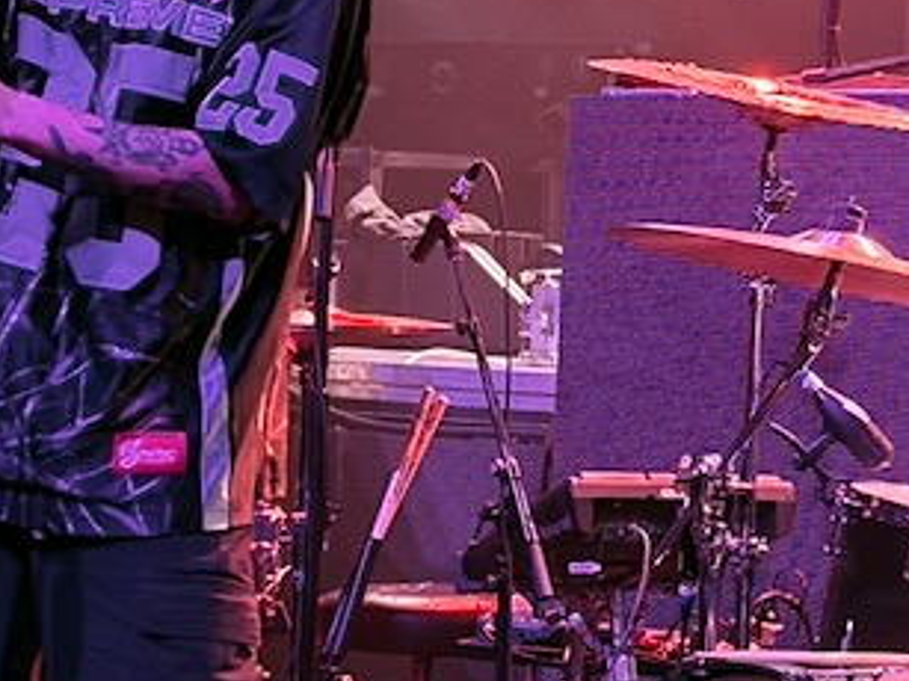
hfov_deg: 9.9
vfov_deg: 7.4
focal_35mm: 200
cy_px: 409
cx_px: 373
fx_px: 5250
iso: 500
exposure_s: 1/30
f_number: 1.78
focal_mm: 6.76
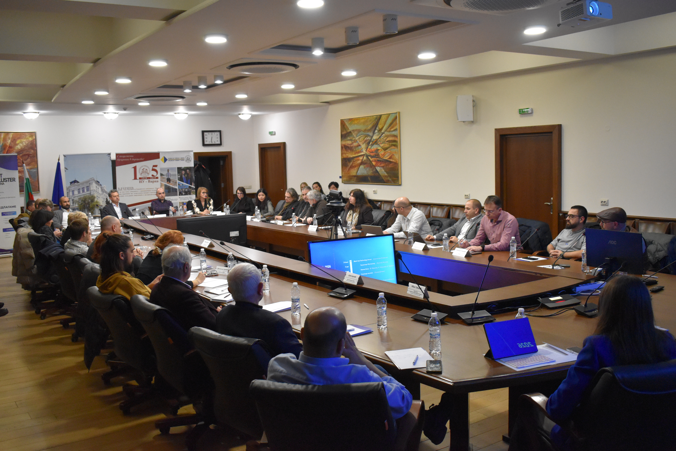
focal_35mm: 34
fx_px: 648
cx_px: 338
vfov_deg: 38.4
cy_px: 226
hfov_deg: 55.1
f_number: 3.8
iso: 3200
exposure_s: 1/125
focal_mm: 23
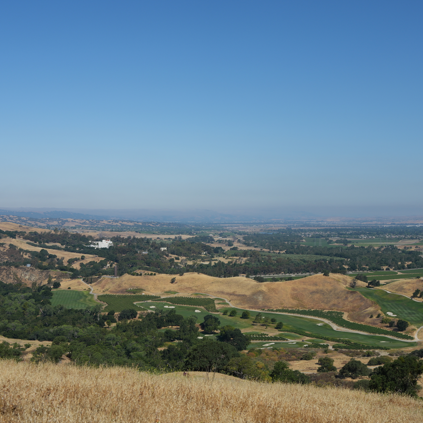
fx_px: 622
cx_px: 212
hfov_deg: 37.6
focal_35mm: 45
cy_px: 212
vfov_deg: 37.6
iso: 100
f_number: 7.1
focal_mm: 35
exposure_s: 1/640
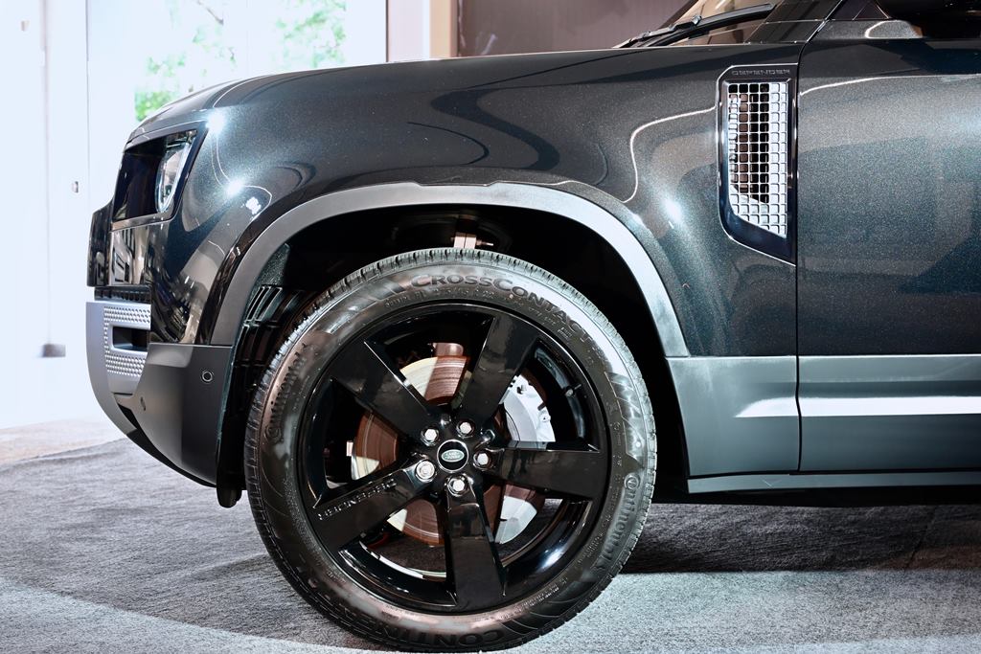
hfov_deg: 47.4
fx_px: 1117
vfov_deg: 32.6
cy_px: 327
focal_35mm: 41
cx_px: 490
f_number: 4.5
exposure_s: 1/80
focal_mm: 41
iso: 1600
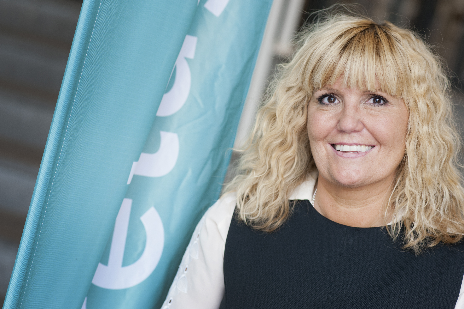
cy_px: 154
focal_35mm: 85
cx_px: 232
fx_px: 1095
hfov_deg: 23.9
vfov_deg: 16.1
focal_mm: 85
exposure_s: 1/200
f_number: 3.2
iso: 400
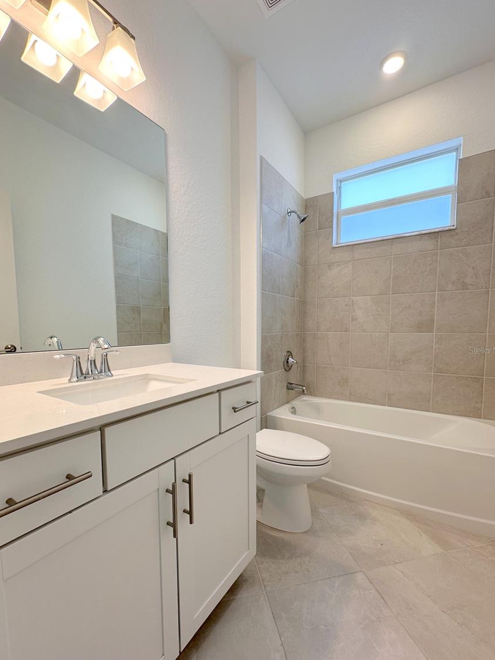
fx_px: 286
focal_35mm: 15
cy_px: 350
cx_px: 245
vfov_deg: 98.1
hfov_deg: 81.7
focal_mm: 2.22
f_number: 2.2
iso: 80
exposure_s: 1/120
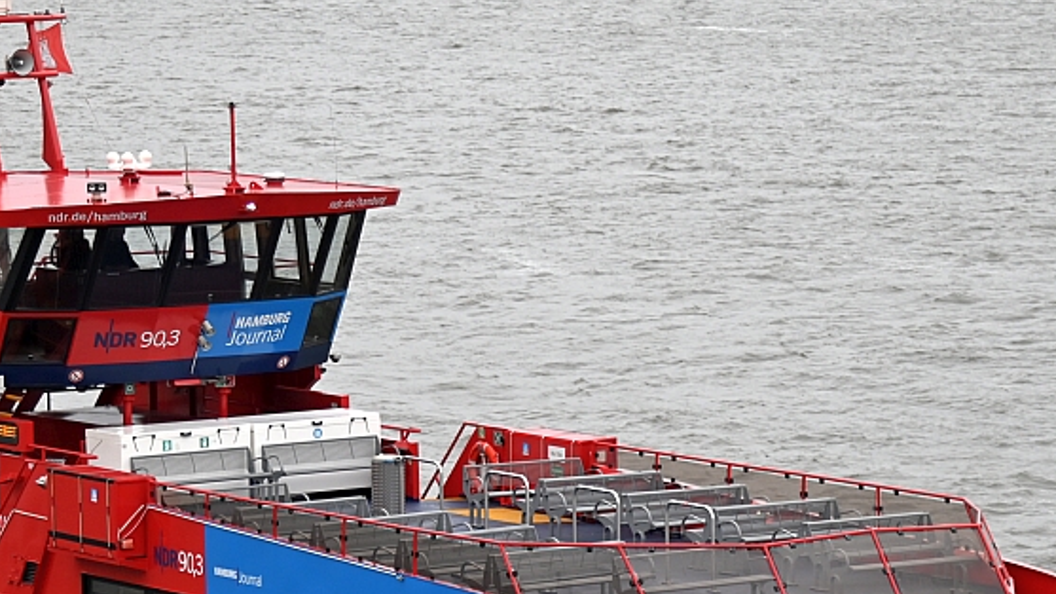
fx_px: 4591
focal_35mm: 164
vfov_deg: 7.4
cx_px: 425
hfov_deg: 13.1
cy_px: 529
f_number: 4
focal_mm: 85
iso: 400
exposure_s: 1/250
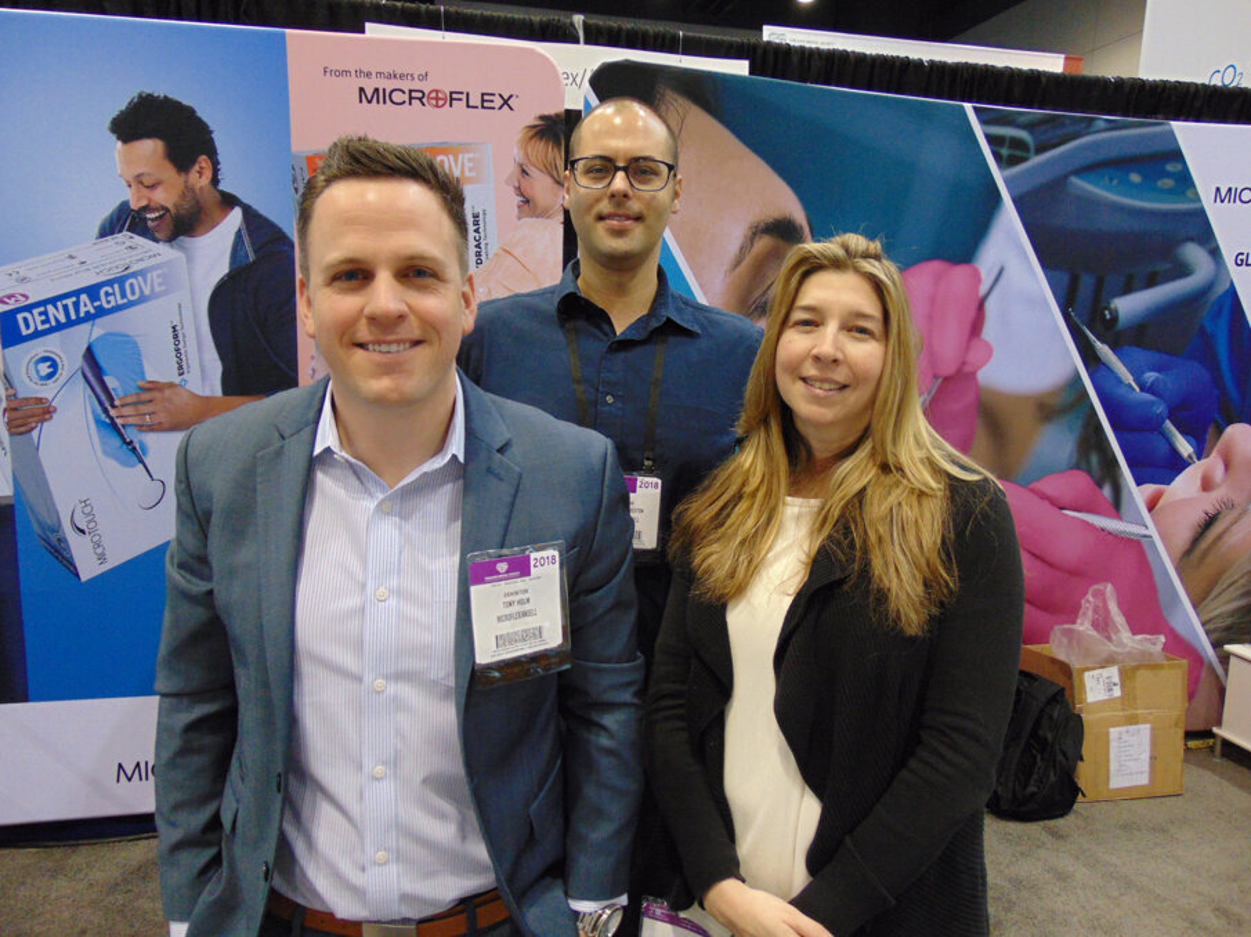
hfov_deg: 69.4
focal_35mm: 25
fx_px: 903
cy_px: 468
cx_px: 626
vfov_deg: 54.8
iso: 250
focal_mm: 4.5
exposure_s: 1/40
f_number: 3
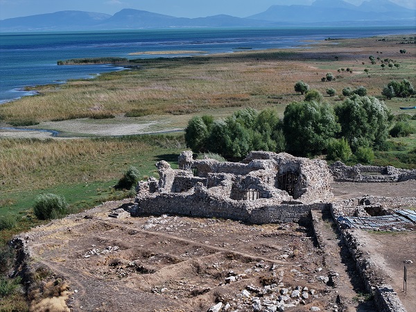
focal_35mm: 70
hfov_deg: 27.8
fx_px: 841
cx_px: 208
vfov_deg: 21.0
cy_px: 156
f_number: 2.8
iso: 100
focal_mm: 19.35
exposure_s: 1/1600
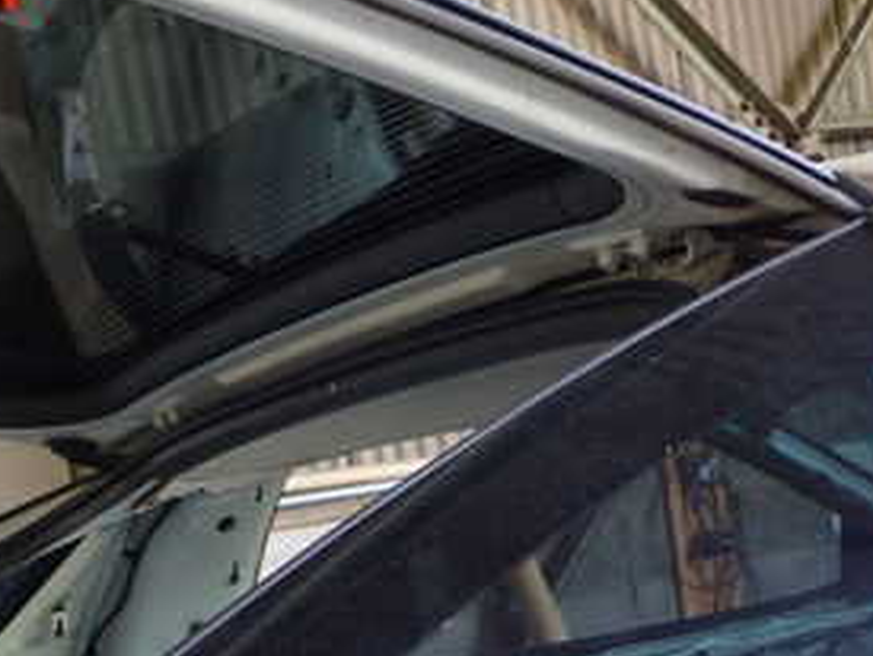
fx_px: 1767
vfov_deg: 20.3
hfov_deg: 27.7
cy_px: 666
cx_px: 395
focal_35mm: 70
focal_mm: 5.79
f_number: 2.4
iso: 200
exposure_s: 1/30
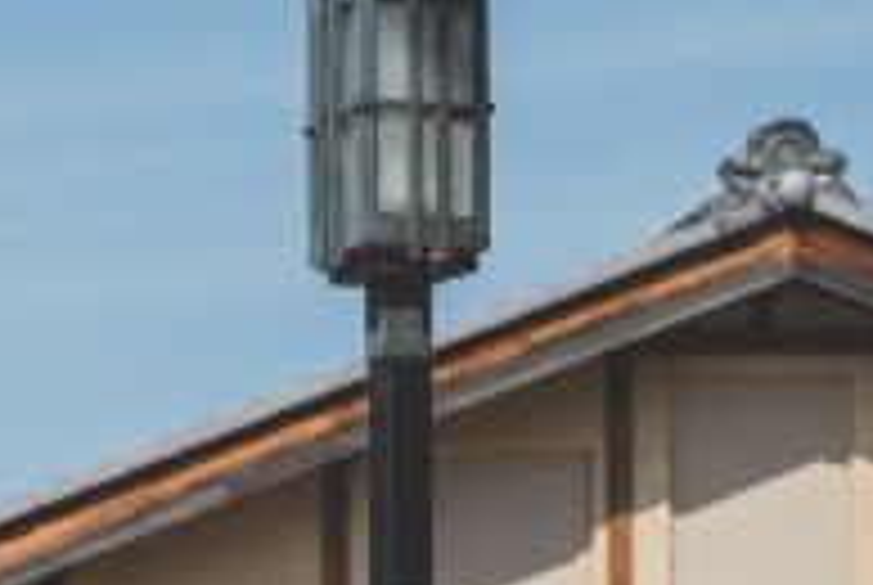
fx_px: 5003
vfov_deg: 6.6
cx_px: -765
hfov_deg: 9.4
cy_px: 945
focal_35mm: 206
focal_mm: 50
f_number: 3.2
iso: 50
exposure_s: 1/2000
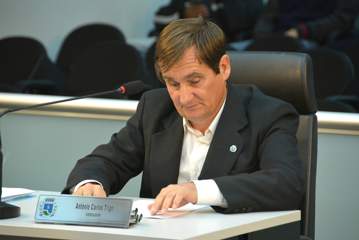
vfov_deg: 5.4
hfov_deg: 8.1
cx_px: 180
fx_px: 2545
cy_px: 120
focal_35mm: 255
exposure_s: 1/125
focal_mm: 170
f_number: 5.6
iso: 2000
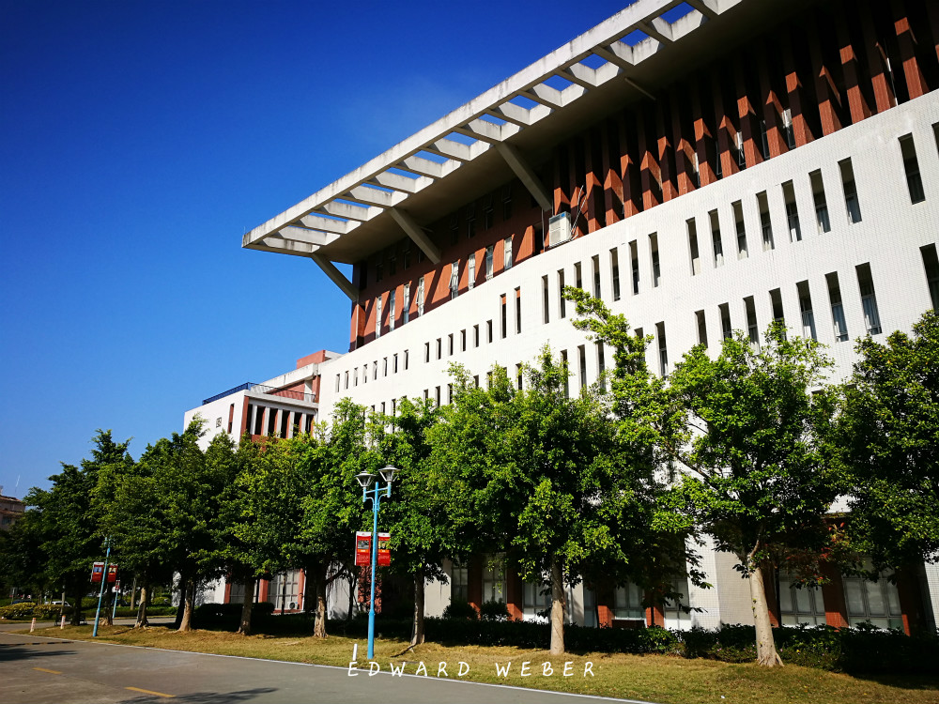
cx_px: 470
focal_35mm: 27
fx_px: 732
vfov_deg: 51.4
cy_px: 352
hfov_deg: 65.3
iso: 50
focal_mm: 4.5
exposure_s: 1/1043
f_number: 2.2
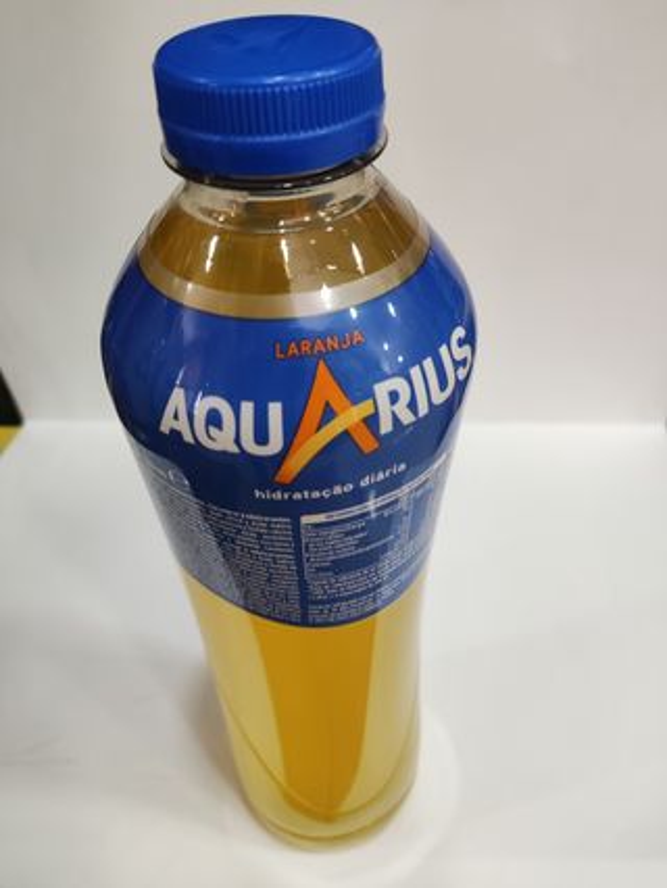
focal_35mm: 26
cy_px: 444
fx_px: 667
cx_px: 334
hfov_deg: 53.1
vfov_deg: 67.3
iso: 440
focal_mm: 4.74
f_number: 1.79
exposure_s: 1/50
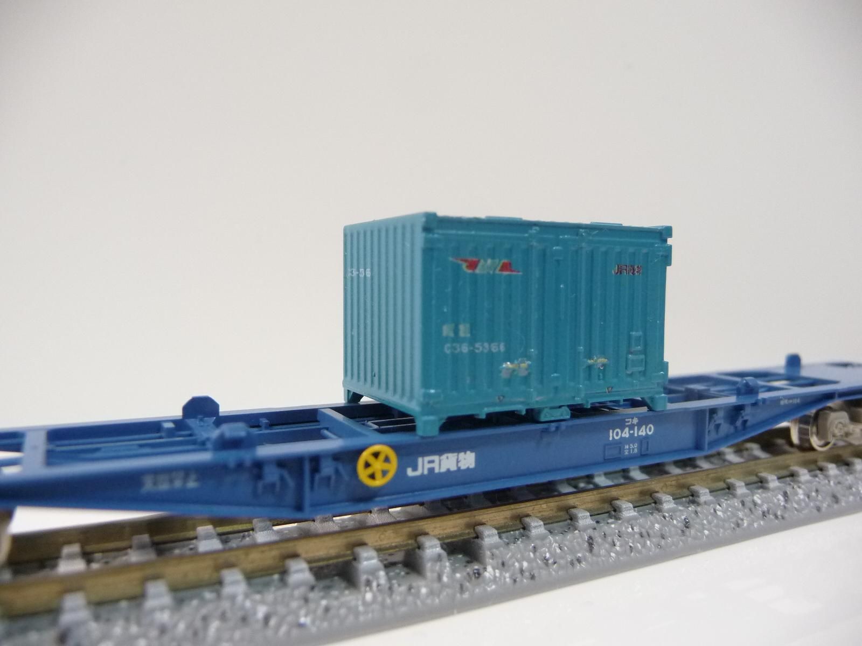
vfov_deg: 49.7
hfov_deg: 63.4
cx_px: 431
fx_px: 697
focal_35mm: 28
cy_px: 323
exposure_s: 1/30
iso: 400
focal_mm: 4.7
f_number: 3.3
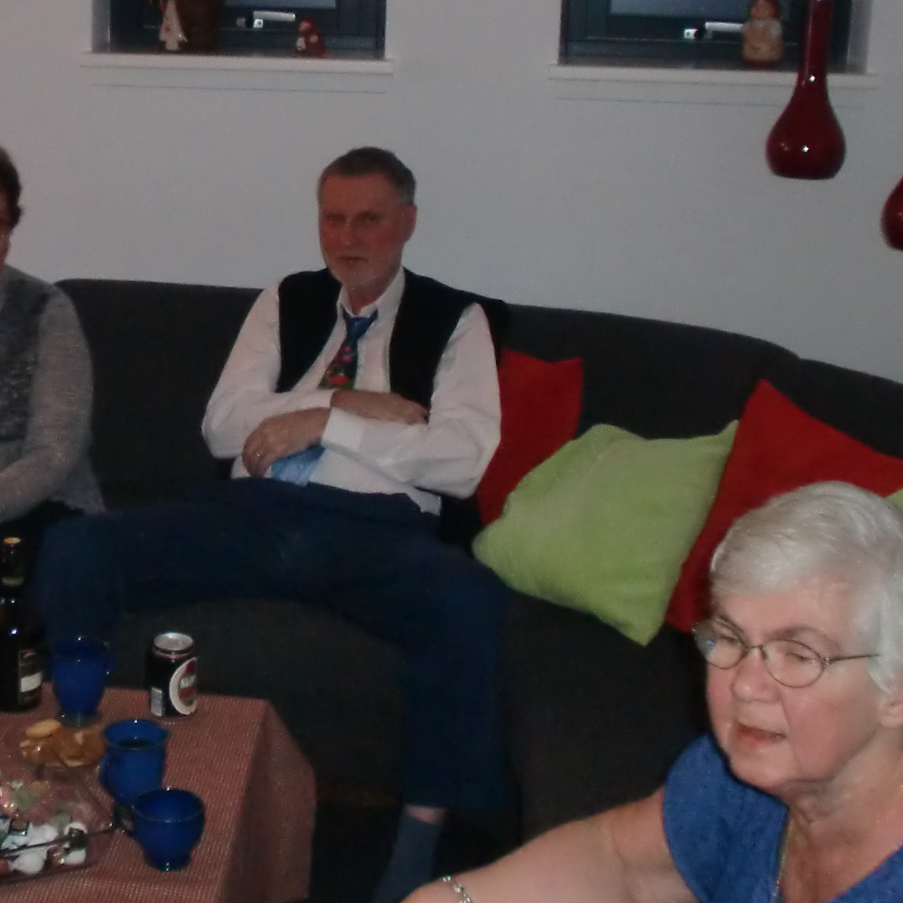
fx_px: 1771
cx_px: 110
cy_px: 329
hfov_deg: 27.7
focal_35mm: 60
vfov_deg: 28.5
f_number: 2.6
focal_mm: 4.65
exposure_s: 1/25
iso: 400
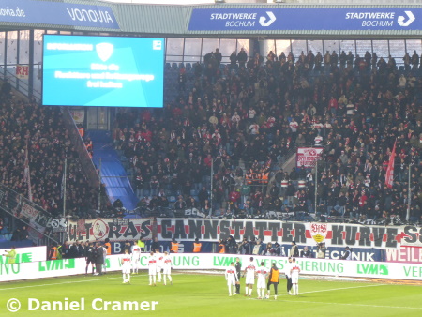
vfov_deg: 6.9
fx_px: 2610
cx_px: 211
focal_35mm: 214
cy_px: 158
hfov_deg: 9.2
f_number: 5.6
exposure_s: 1/30
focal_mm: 38.4
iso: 400
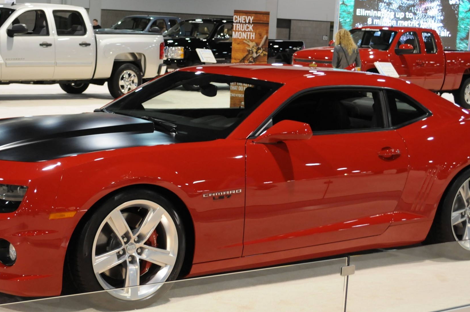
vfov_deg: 18.6
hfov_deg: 27.7
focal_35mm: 73
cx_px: 222
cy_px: 152
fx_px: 952
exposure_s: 1/30
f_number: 4.8
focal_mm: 32
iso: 800
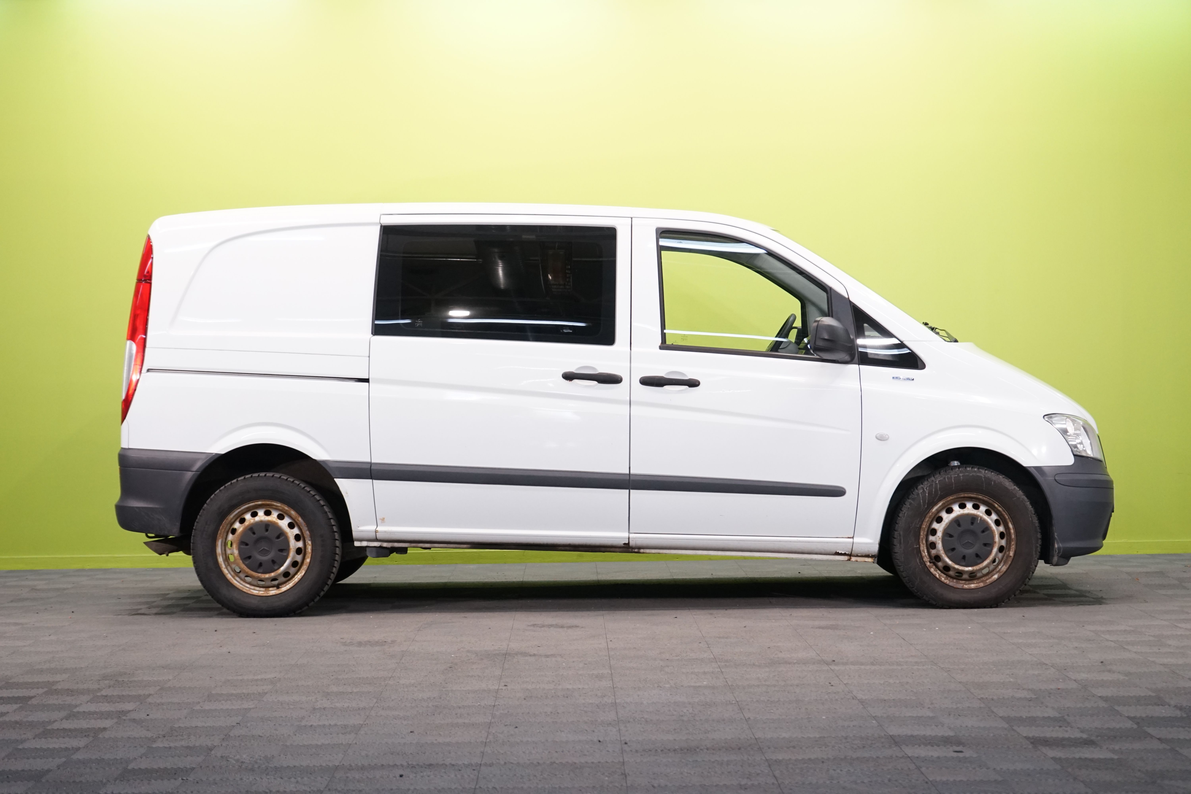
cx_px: 596
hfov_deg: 28.8
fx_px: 2316
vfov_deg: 19.5
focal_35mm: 70
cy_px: 397
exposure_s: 1/125
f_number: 5.6
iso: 2000
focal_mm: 70
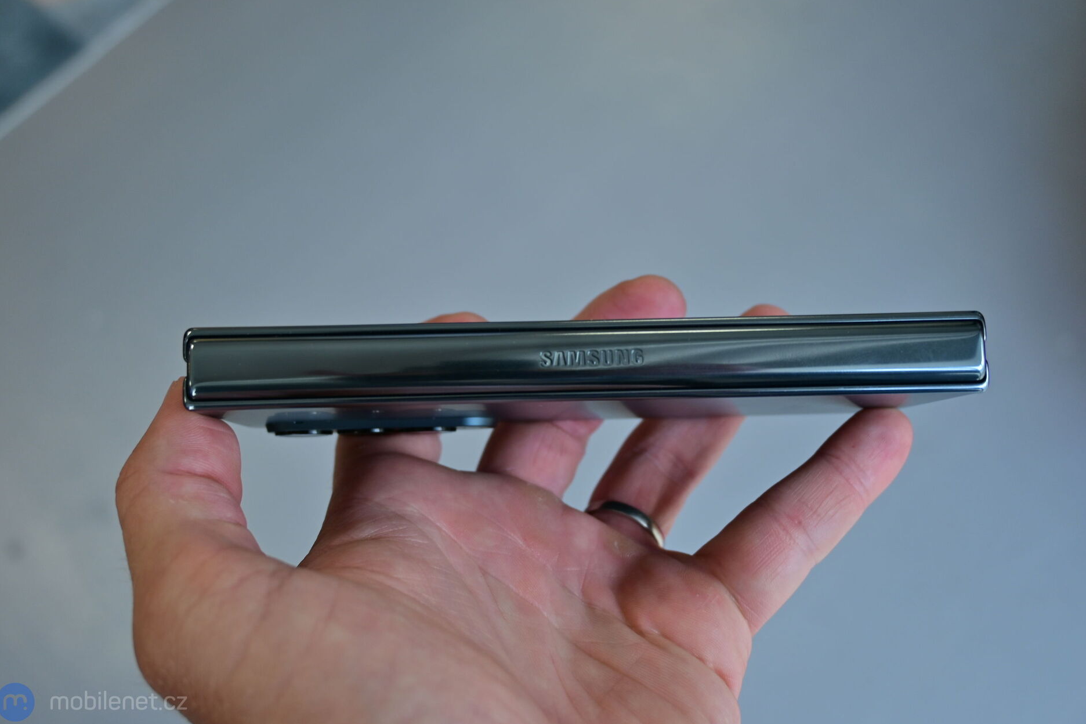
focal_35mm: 40
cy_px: 365
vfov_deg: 33.4
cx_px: 538
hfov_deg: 48.5
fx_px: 1207
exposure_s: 1/50
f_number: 4.5
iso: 100
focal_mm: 26
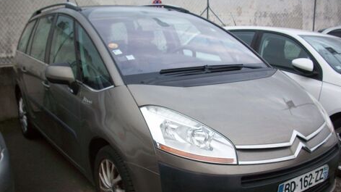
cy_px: 124
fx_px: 371
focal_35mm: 41
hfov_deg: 49.4
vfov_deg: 28.8
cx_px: 173
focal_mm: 6.2
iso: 80
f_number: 2.8
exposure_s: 1/152
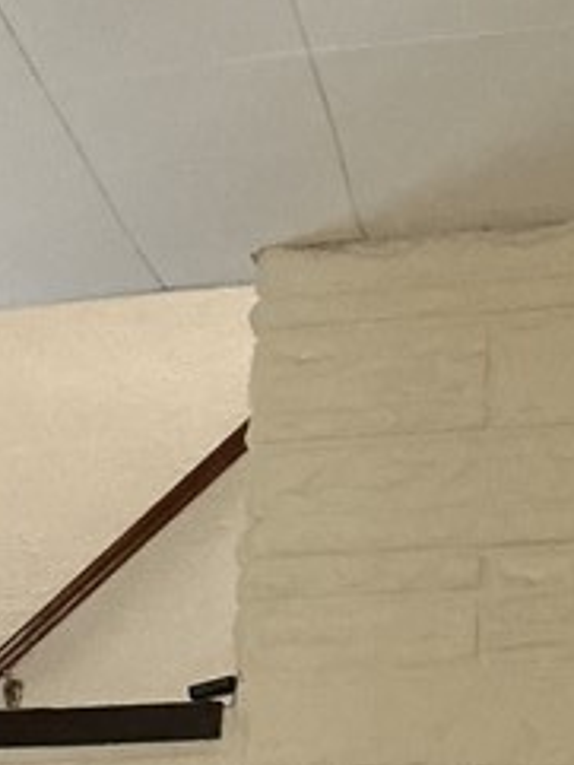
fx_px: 2717
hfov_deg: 10.9
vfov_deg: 14.3
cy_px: 1346
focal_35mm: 123
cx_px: -587
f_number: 1.8
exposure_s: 1/30
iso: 320
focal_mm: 3
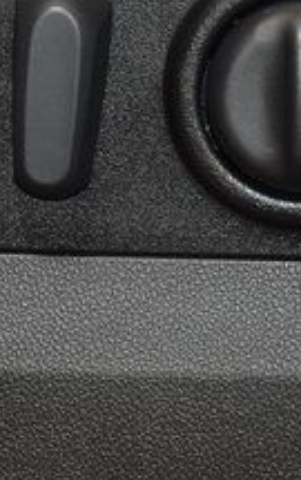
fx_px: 4160
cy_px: 46
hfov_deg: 4.1
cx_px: 29
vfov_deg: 6.6
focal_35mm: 318
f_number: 4.5
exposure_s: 1/50
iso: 2000
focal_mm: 70
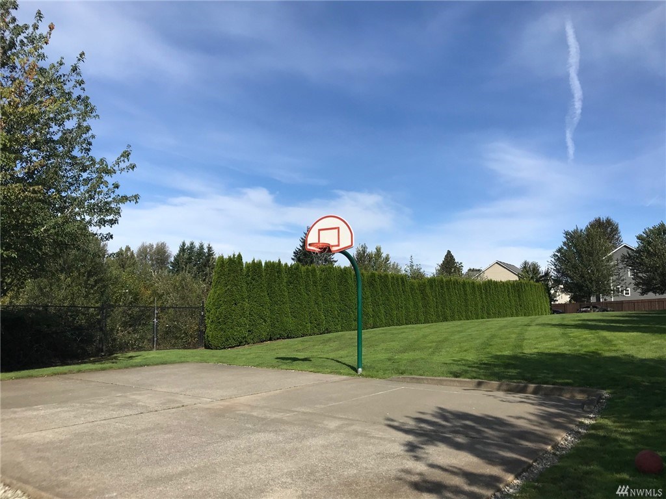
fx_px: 539
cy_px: 250
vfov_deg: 49.7
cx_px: 333
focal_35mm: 28
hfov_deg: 63.4
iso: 20
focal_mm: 3.99
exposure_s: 1/3425
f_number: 1.8
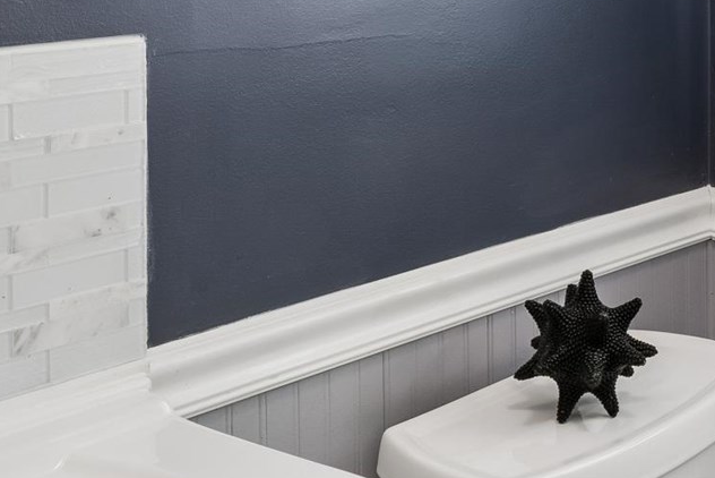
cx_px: 732
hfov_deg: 26.8
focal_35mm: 71
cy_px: -71
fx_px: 1409
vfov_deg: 18.4
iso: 400
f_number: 13
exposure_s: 1/10
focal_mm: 14.6
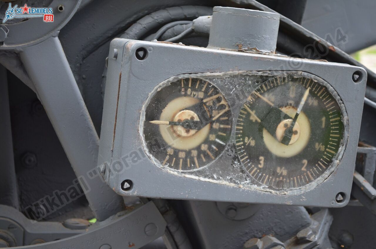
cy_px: 124
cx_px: 188
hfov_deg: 26.0
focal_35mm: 78
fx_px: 813
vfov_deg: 17.4
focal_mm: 52
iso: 400
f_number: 5.6
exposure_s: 1/125
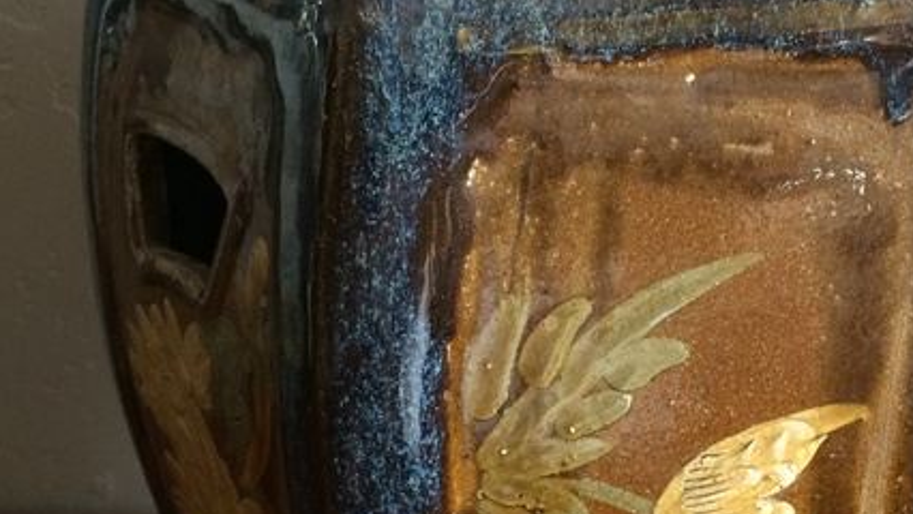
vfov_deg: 17.4
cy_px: 410
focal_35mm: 69
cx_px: 583
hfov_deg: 30.4
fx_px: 1671
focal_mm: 4.12
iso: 100
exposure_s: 1/30
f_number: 2.2
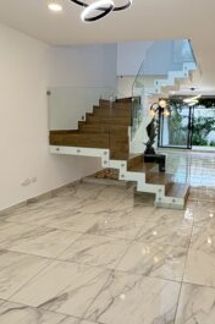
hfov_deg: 55.8
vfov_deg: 78.6
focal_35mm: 22
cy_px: 155
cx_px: 144
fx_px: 198
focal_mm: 2.22
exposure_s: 1/120
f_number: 2.2
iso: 200
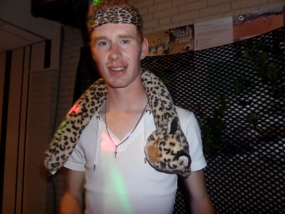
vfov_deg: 56.8
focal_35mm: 24
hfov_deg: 71.6
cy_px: 107
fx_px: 198
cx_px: 142
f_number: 3.2
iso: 400
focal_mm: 4
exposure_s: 1/15
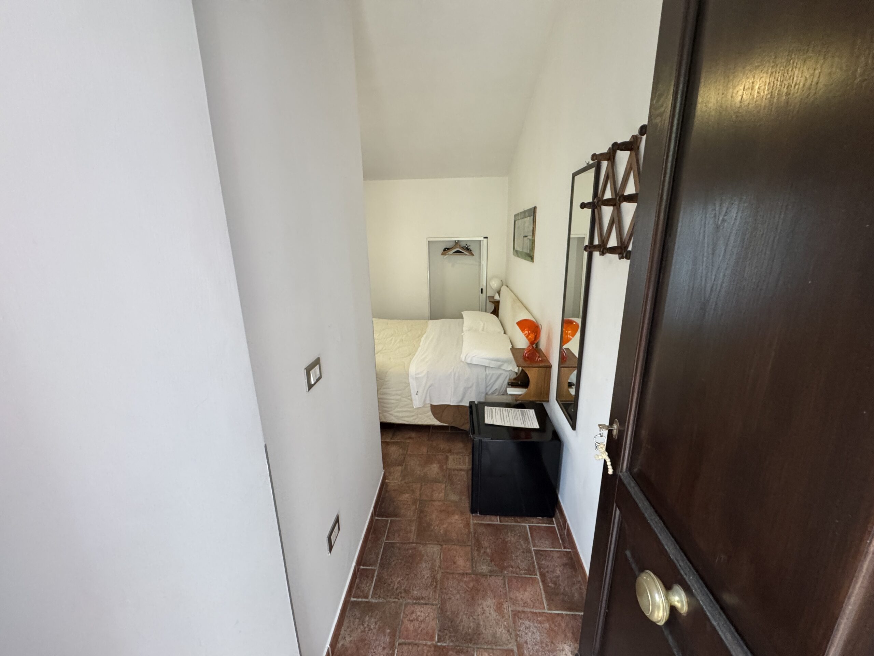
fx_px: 353
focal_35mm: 14
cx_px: 437
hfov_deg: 102.1
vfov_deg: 85.7
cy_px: 328
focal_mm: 2.22
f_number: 2.2
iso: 400
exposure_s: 1/60
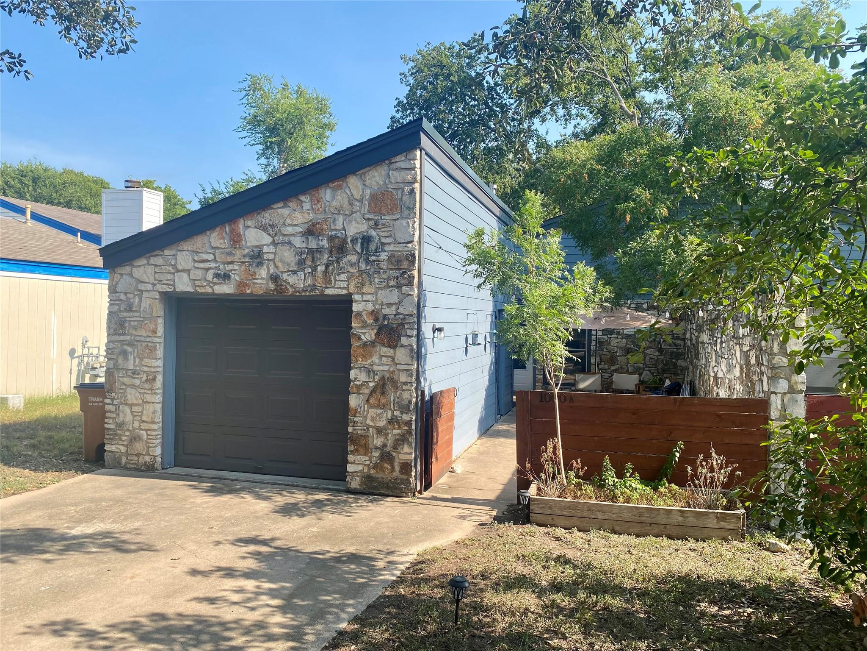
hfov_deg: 67.3
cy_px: 326
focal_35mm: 26
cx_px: 434
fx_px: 651
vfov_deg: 53.1
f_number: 1.8
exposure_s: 1/942
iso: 32
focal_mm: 4.25
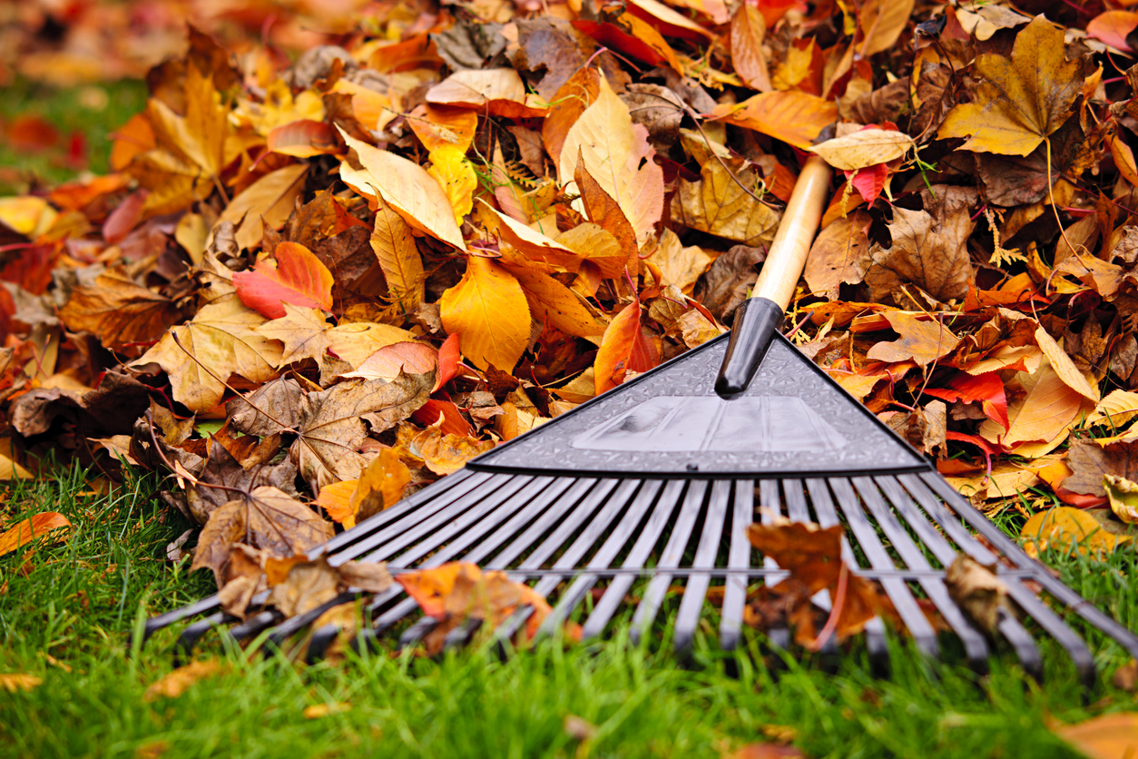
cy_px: 380
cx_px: 569
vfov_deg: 13.0
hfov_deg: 19.5
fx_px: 3319
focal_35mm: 105
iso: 200
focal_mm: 105
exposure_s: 1/250
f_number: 4
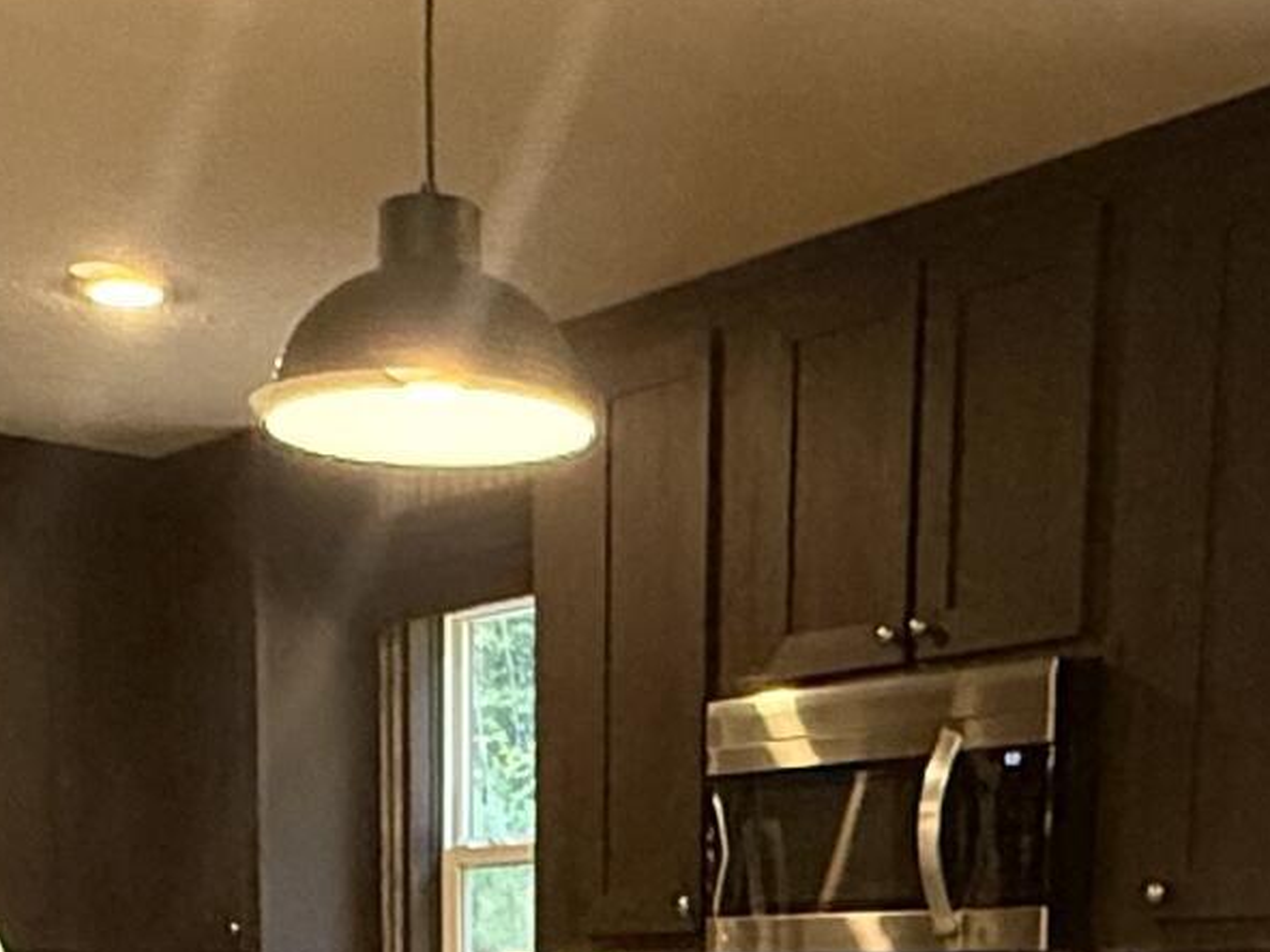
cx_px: 618
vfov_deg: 17.5
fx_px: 2605
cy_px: 1627
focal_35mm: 71
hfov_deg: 27.4
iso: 500
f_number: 2.2
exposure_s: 1/60
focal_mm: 2.22
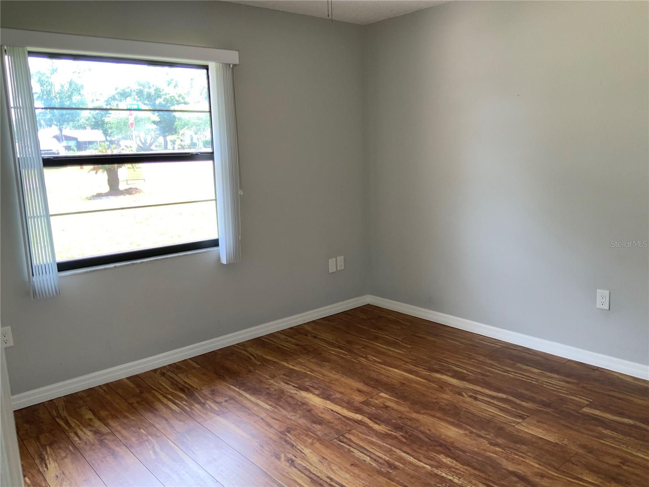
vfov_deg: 48.2
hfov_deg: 61.7
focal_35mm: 29
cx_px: 324
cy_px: 244
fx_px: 544
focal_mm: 3
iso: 50
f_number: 1.8
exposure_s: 1/120
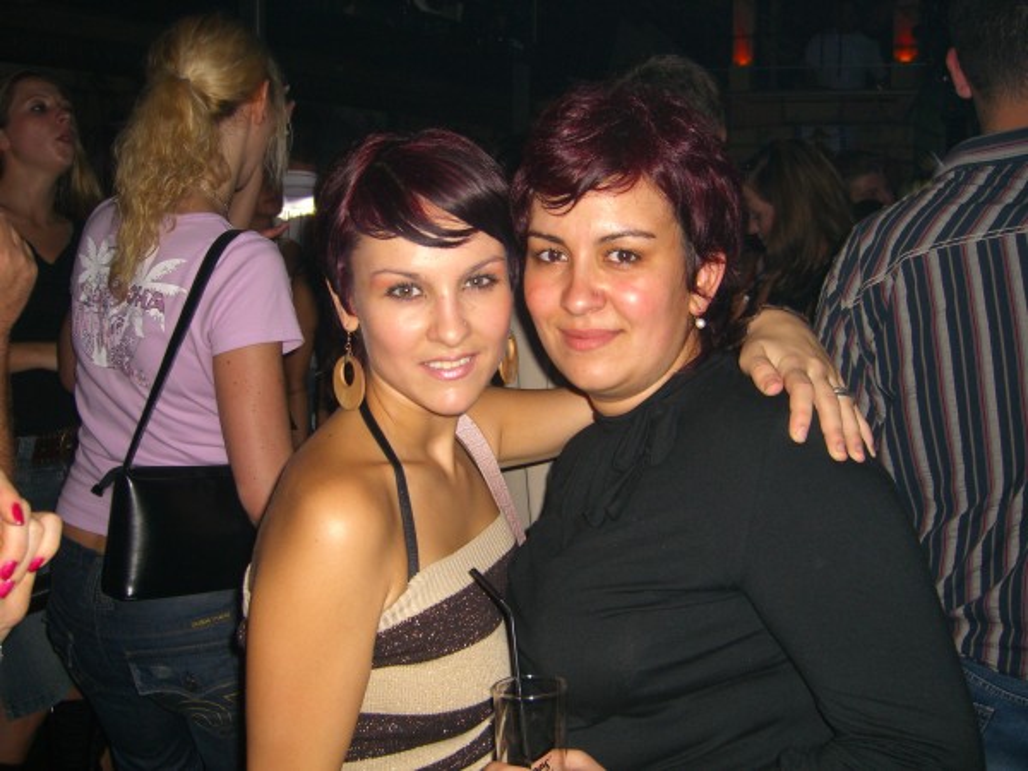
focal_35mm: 38
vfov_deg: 37.7
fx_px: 1128
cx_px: 514
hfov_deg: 49.0
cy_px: 386
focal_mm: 7.9
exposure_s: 1/60
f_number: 2.8
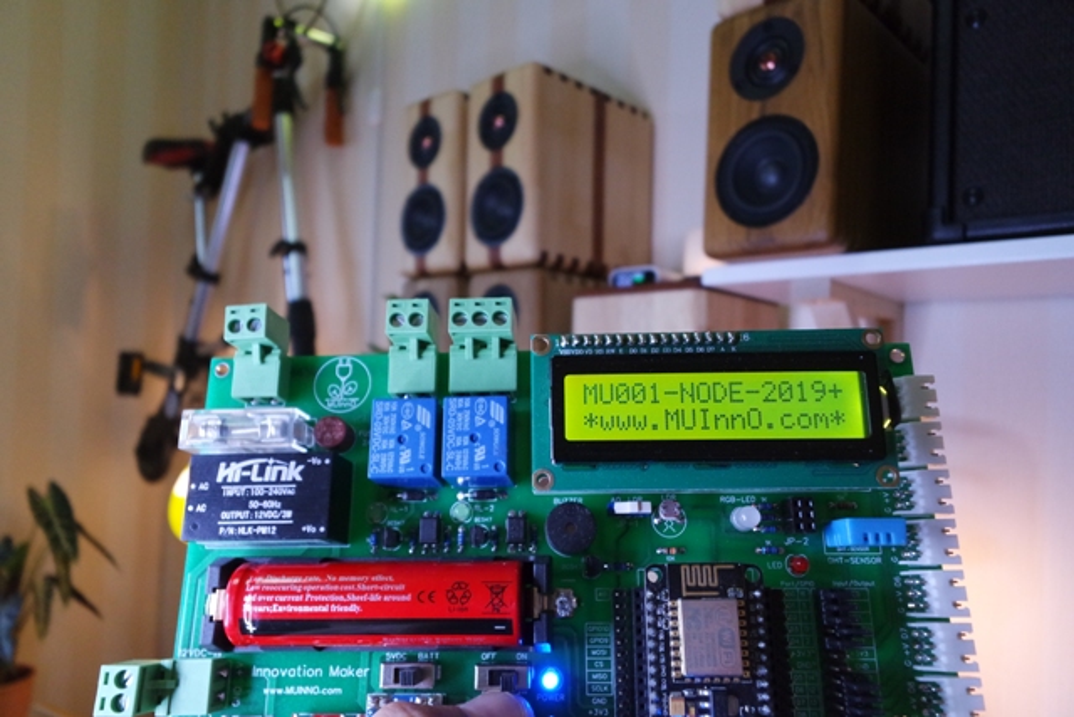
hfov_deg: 73.7
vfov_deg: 53.2
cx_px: 537
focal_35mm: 24
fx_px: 716
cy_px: 358
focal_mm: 9
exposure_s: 1/100
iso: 1600
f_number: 3.5
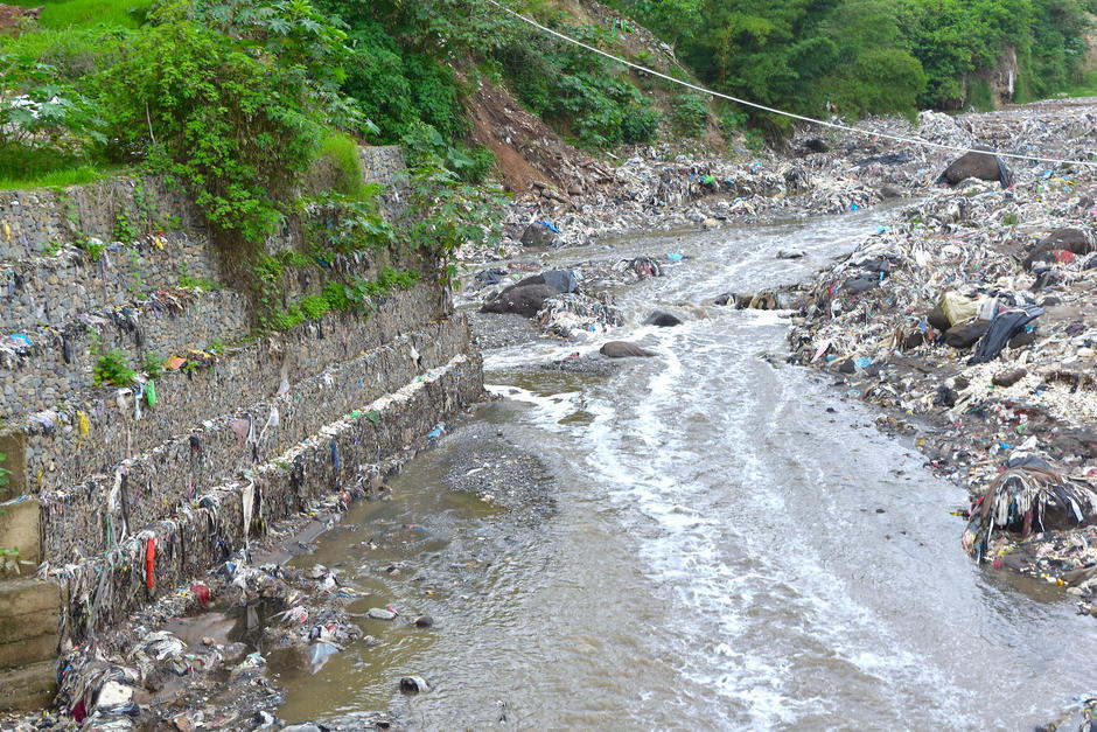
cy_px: 366
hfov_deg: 35.0
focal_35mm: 57
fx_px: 1737
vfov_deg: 23.8
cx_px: 548
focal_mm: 38
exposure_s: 1/60
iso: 100
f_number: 8
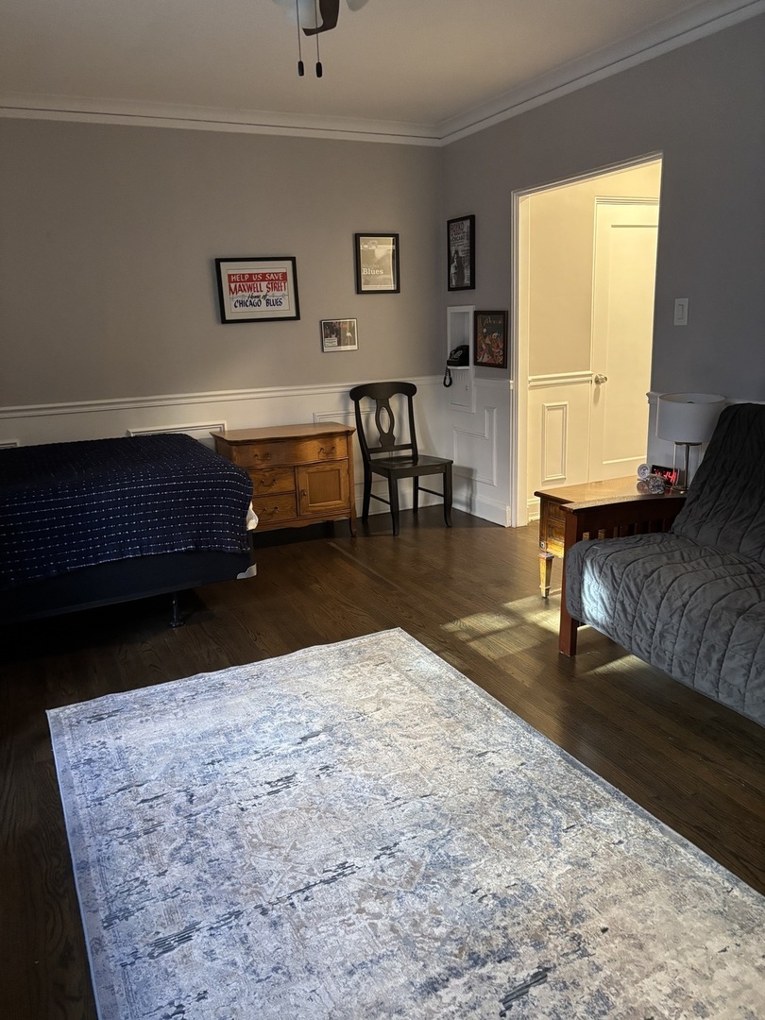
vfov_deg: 67.3
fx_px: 766
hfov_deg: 53.1
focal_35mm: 26
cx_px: 382
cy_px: 510
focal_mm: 5.96
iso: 500
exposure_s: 1/60
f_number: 1.6
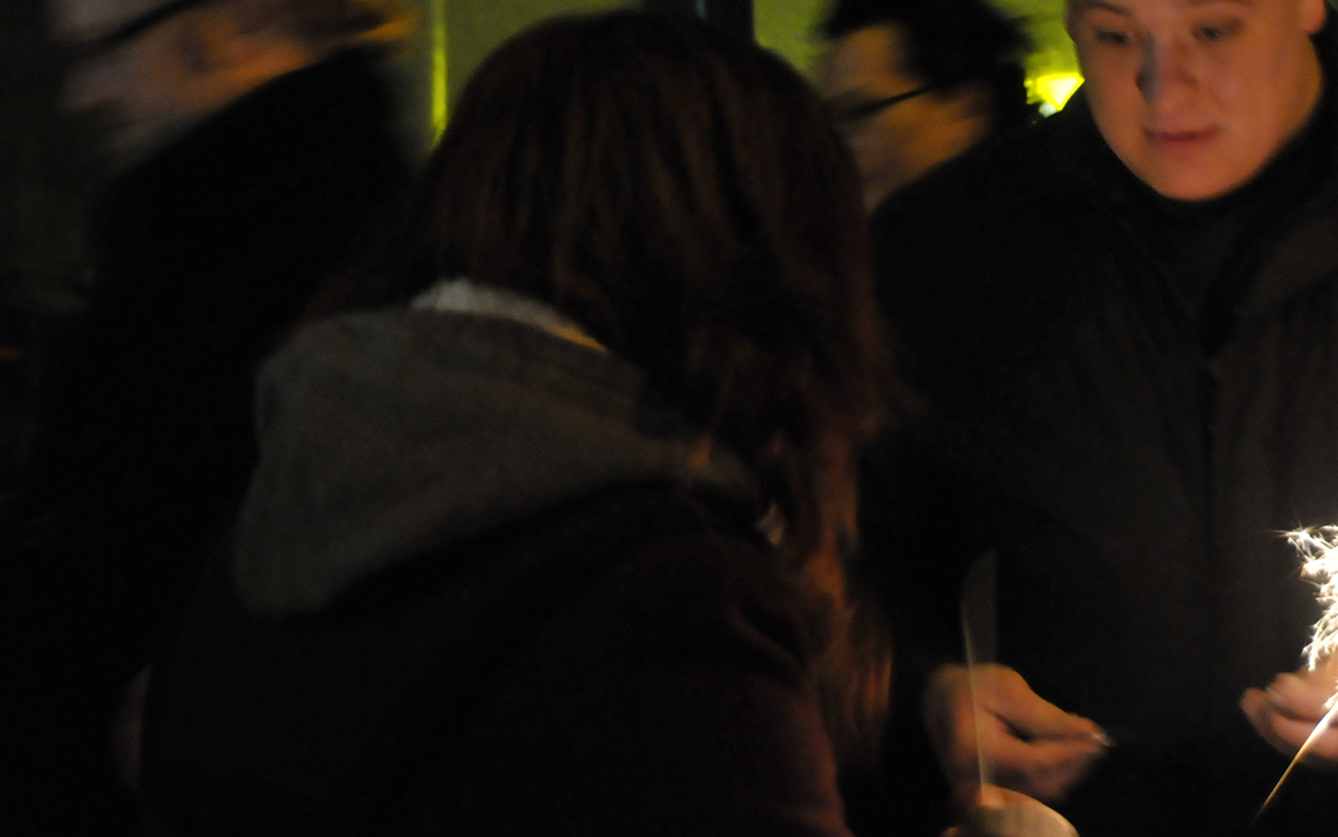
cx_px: 1216
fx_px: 3282
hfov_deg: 22.5
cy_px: 128
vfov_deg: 14.4
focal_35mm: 90
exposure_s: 1/13
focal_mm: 32
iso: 1600
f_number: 4
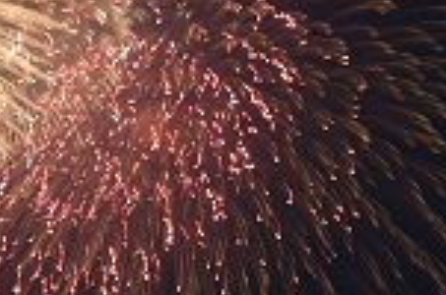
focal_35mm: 1195
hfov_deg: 1.7
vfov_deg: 1.1
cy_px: -100
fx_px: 14773
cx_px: 15
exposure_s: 1/1.6
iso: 400
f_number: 5.6
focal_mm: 200
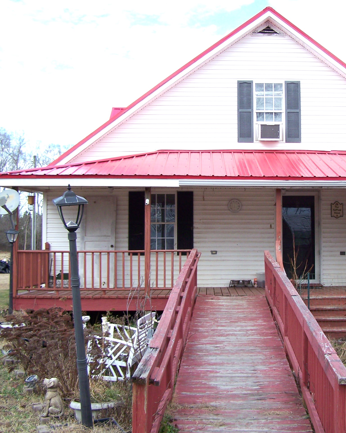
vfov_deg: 37.3
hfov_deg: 29.9
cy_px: 215
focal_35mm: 50
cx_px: 248
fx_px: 640
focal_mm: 6.3
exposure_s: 1/250
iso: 64
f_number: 2.8
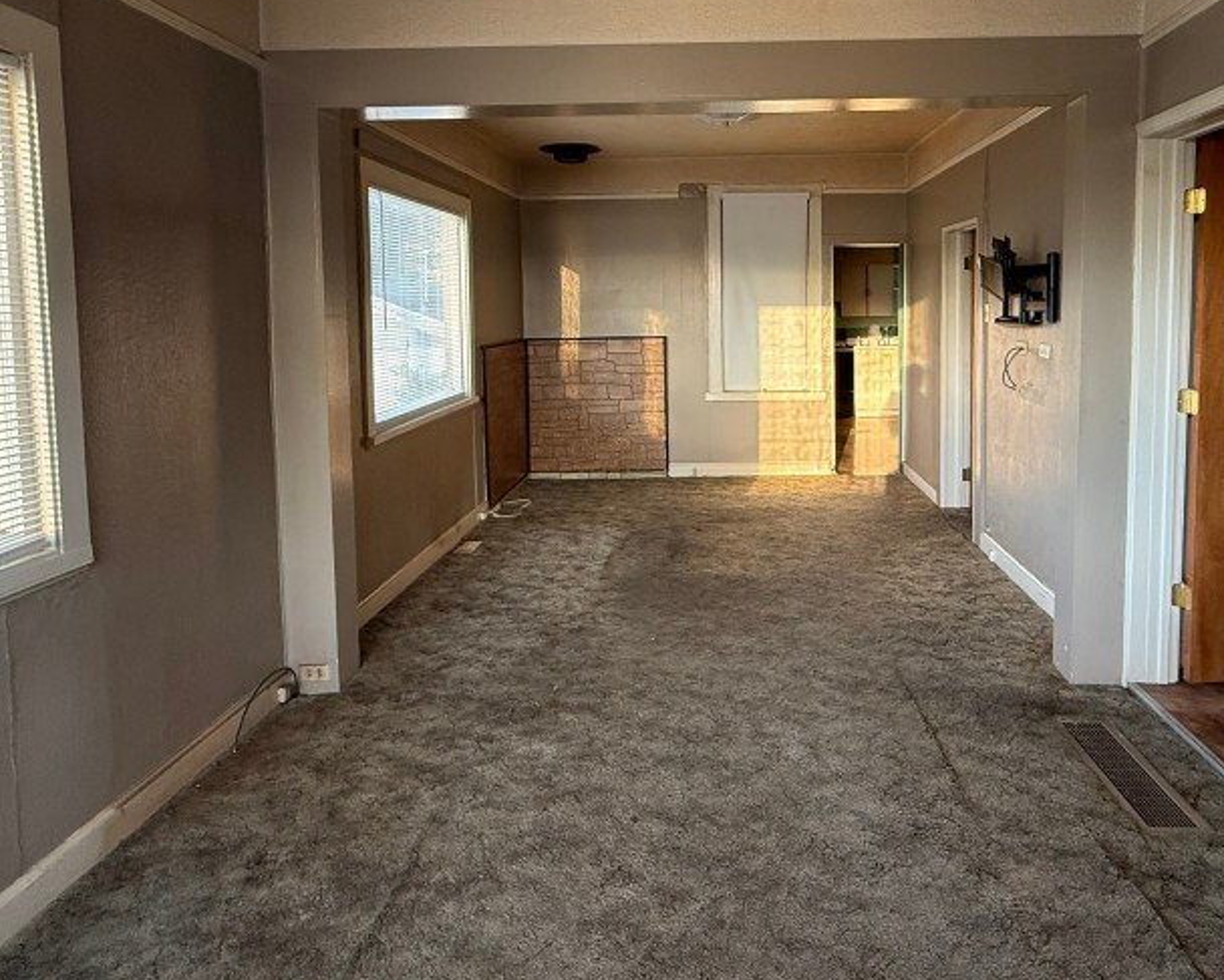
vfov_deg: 60.0
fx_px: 834
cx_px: 709
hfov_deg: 72.1
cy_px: 358
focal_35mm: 23
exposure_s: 1/99
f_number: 2.2
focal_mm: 2.22
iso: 250
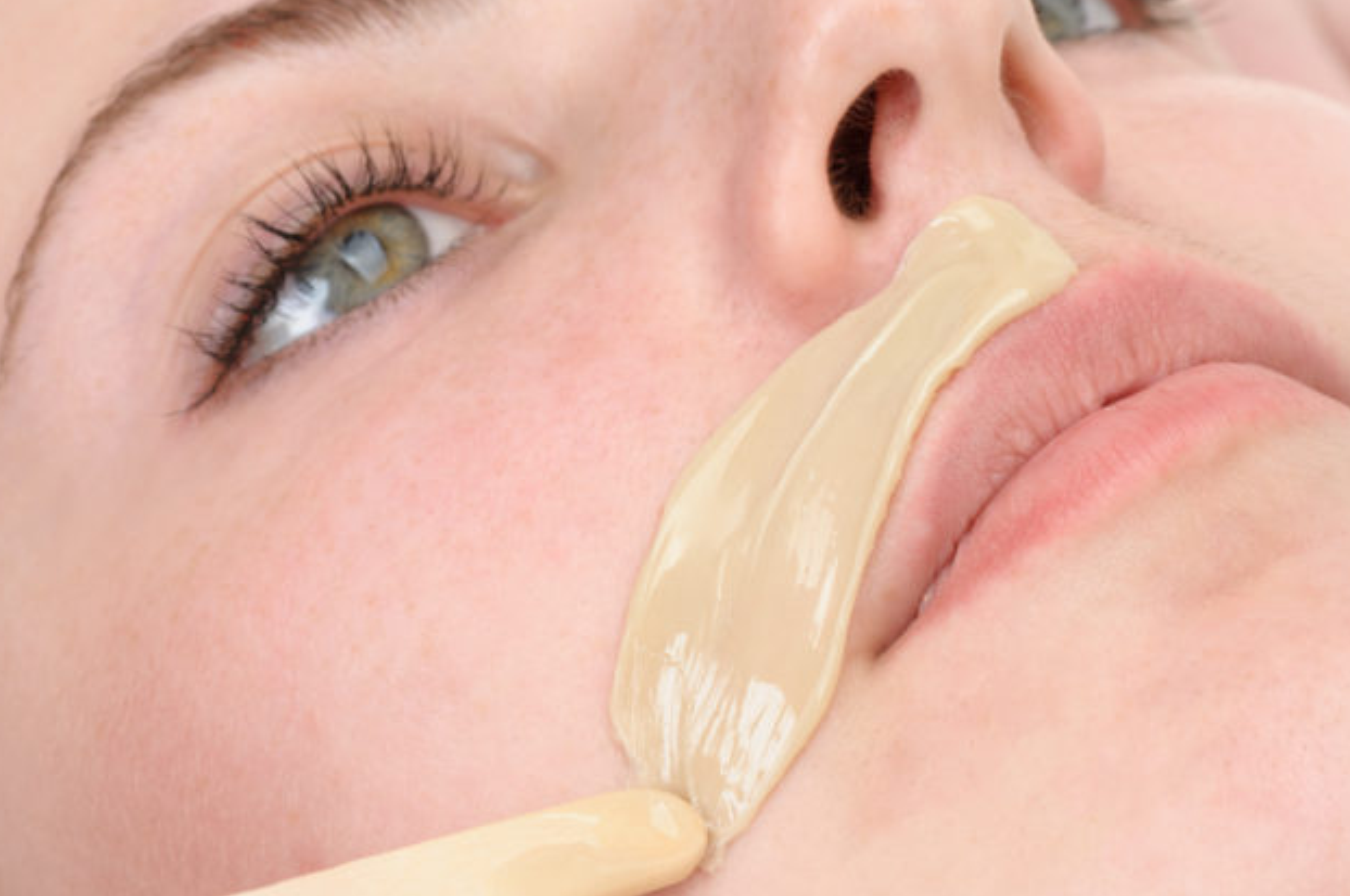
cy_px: 420
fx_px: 6479
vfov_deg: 7.9
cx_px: 890
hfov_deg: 11.9
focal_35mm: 173
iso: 200
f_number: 14
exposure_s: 1/60
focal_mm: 105
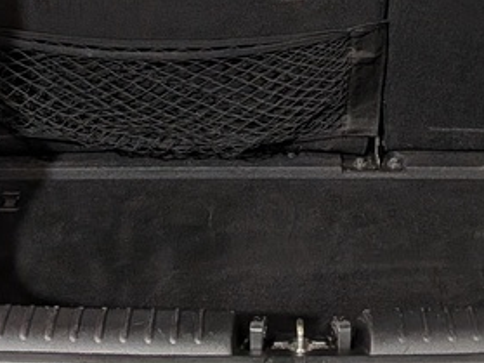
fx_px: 1230
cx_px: 283
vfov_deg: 16.5
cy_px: 10
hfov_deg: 22.2
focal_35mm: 88
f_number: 1.7
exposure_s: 1/76.4
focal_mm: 4.53
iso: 27
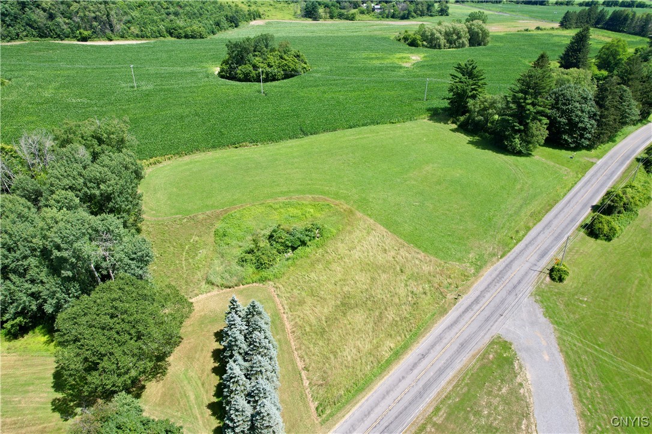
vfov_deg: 57.2
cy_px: 217
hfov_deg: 78.6
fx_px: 398
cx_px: 326
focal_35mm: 22
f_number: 2.8
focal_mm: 8.38
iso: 100
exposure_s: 1/1250
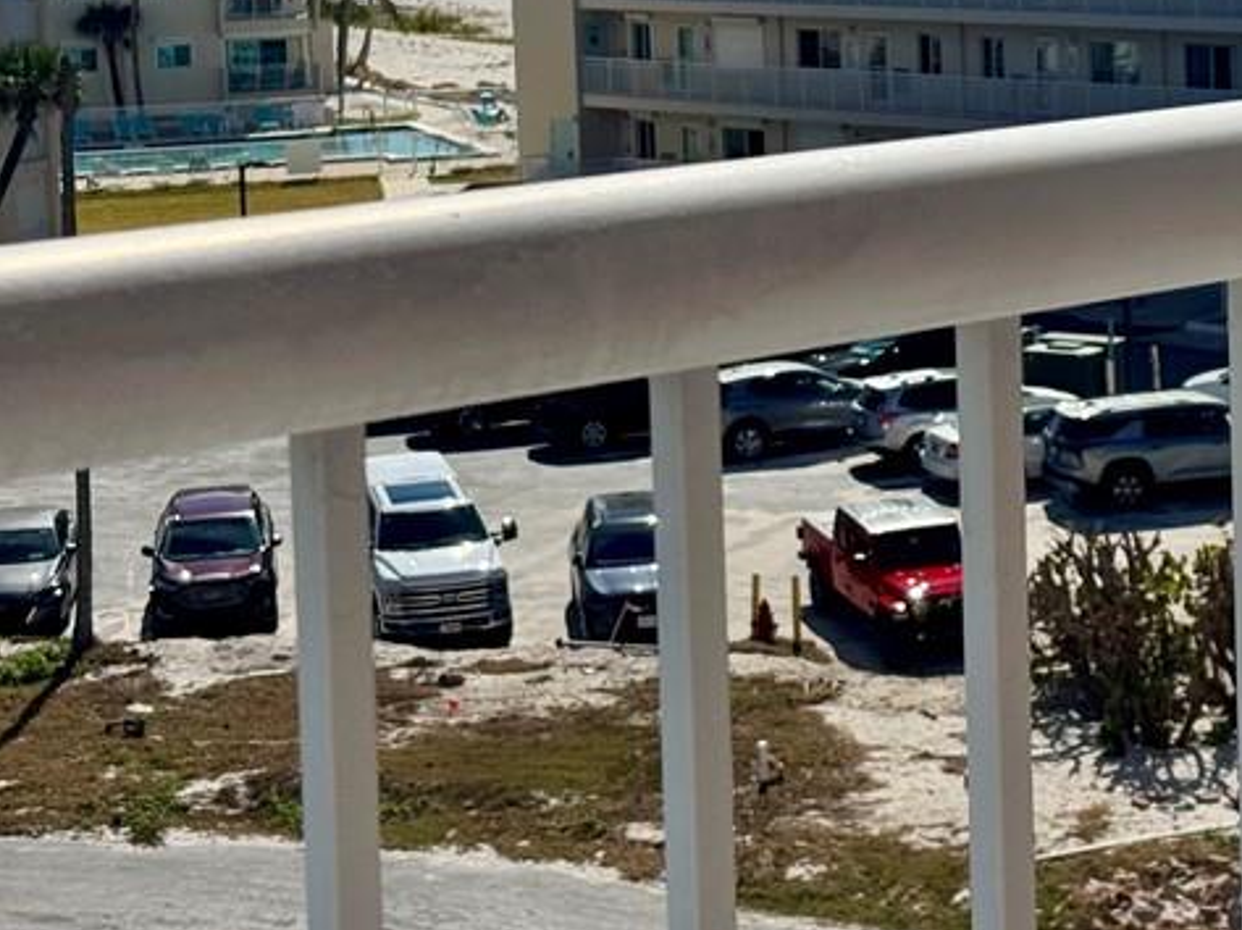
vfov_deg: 14.1
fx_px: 3729
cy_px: 173
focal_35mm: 104
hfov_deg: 18.8
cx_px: 964
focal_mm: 6.76
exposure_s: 1/9009
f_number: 1.78
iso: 64
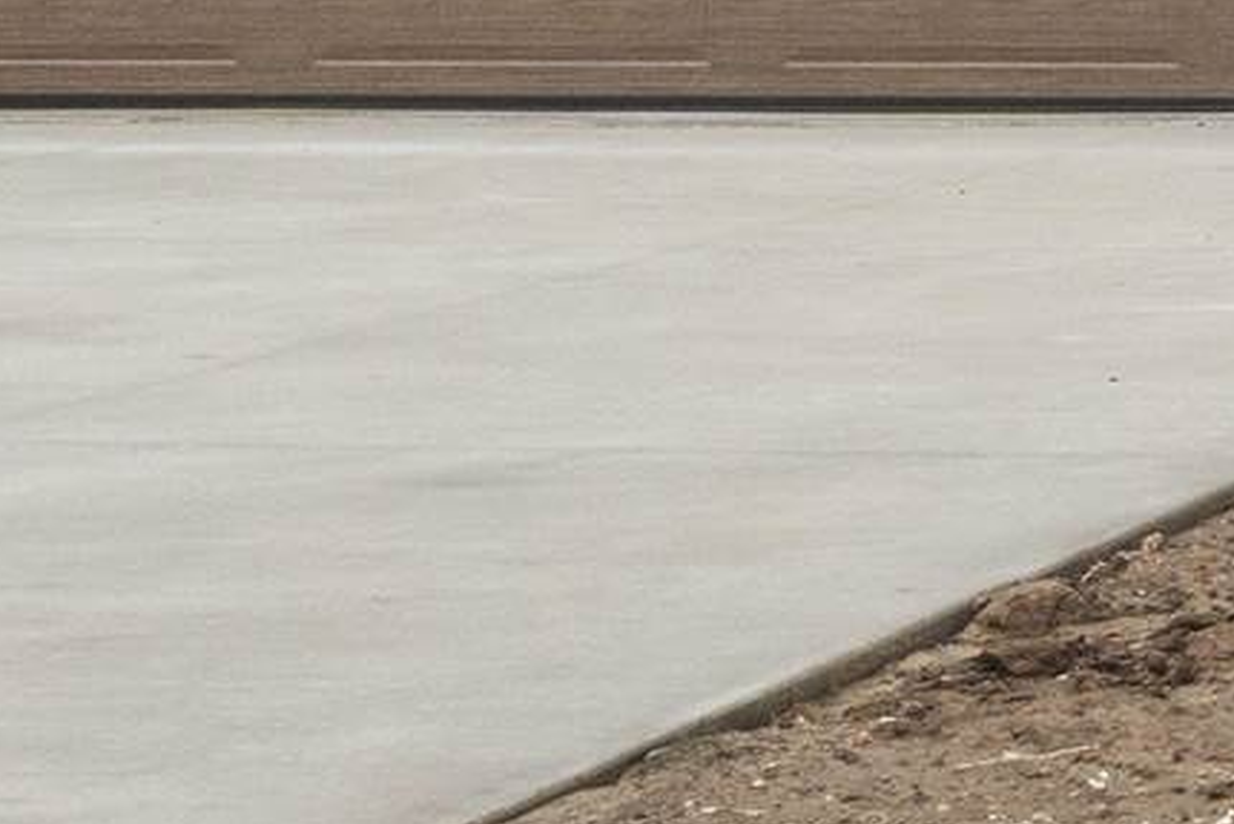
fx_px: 5383
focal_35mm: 157
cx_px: 3237
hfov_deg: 10.6
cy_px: -399
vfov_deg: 8.6
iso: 800
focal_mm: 22
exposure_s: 1/2500
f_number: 10
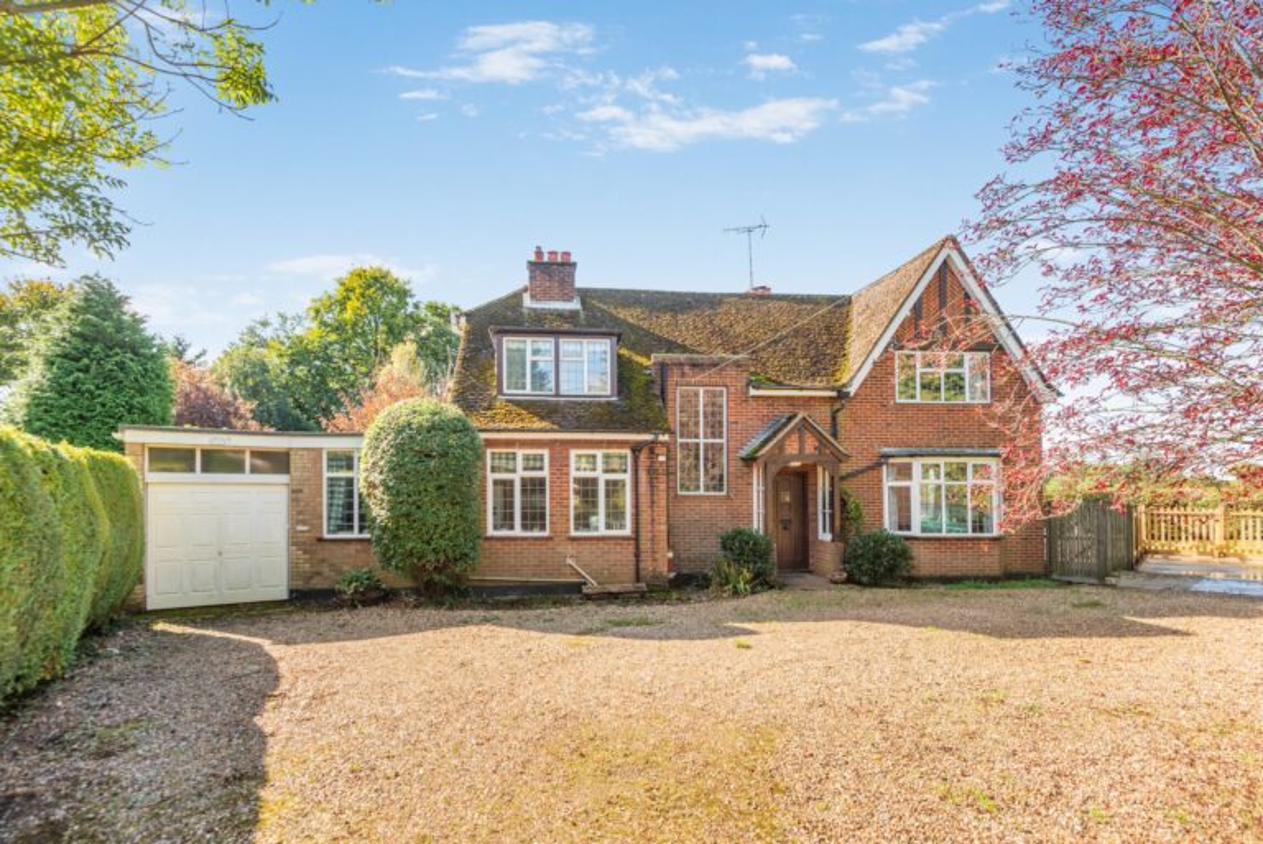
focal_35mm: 16
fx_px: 562
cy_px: 422
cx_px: 632
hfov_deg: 96.7
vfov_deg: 73.8
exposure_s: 1/100
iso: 200
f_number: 7.1
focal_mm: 16
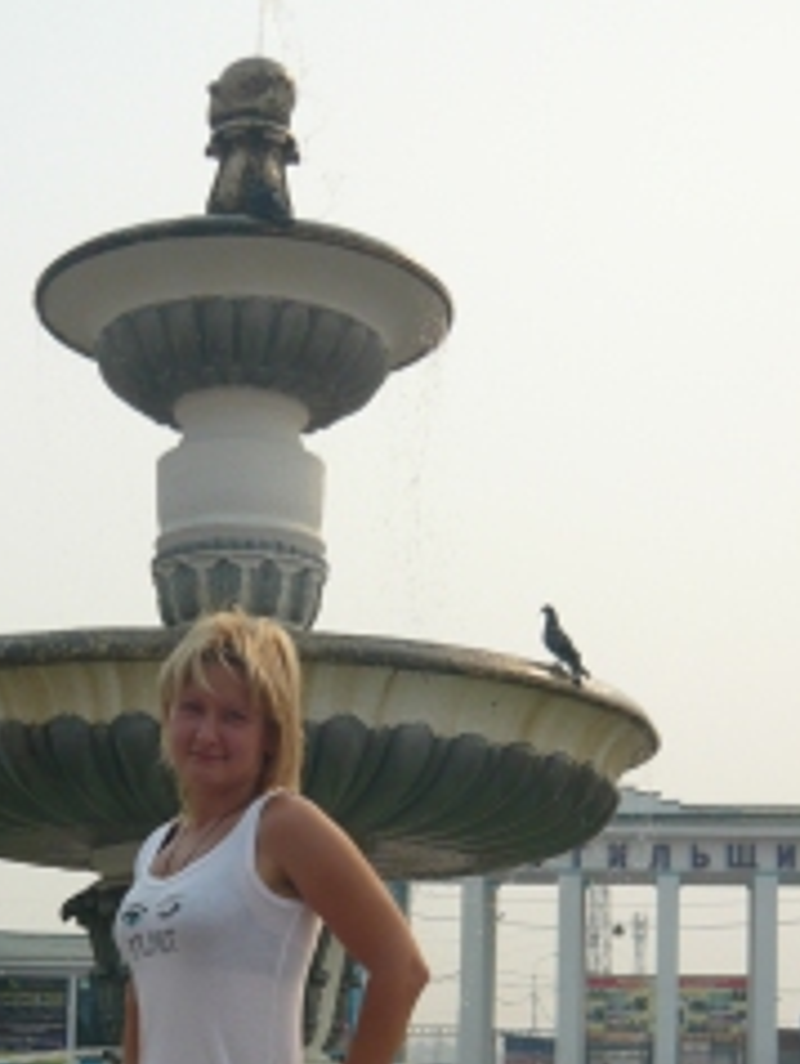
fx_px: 1907
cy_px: 872
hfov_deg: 23.6
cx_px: 259
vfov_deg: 30.3
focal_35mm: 62
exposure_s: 1/250
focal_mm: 5.5
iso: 100
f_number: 8
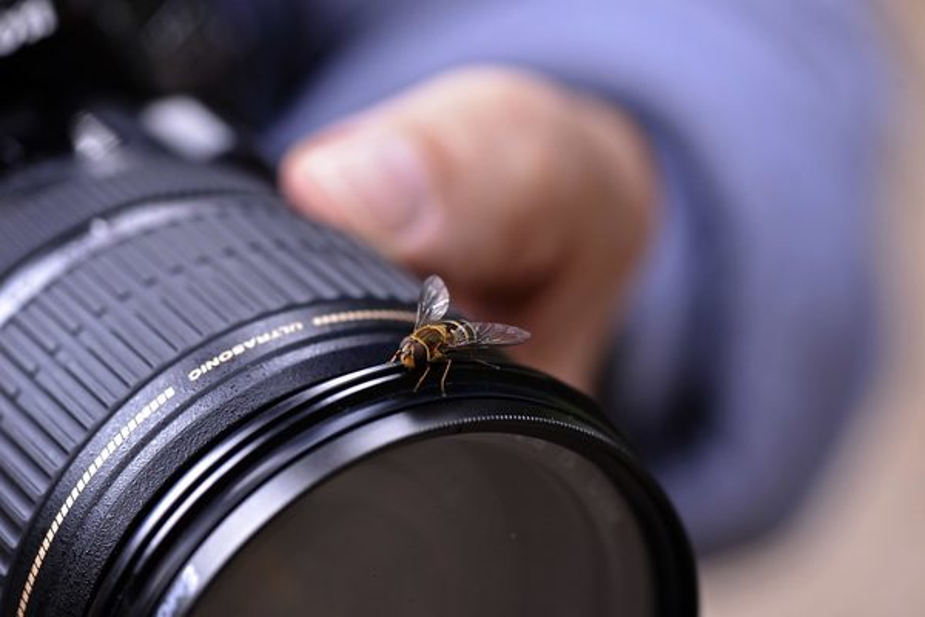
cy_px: 308
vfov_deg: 13.0
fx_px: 2698
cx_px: 462
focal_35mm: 105
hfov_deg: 19.5
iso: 400
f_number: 5.6
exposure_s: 1/125
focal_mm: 105
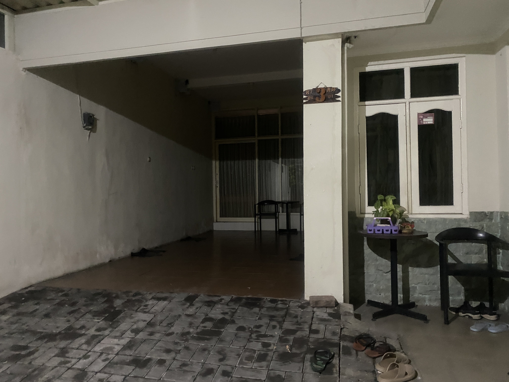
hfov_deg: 67.3
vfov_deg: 53.1
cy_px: 191
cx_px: 254
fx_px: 382
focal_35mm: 26
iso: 1000
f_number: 1.8
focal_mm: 4.25
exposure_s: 1/30
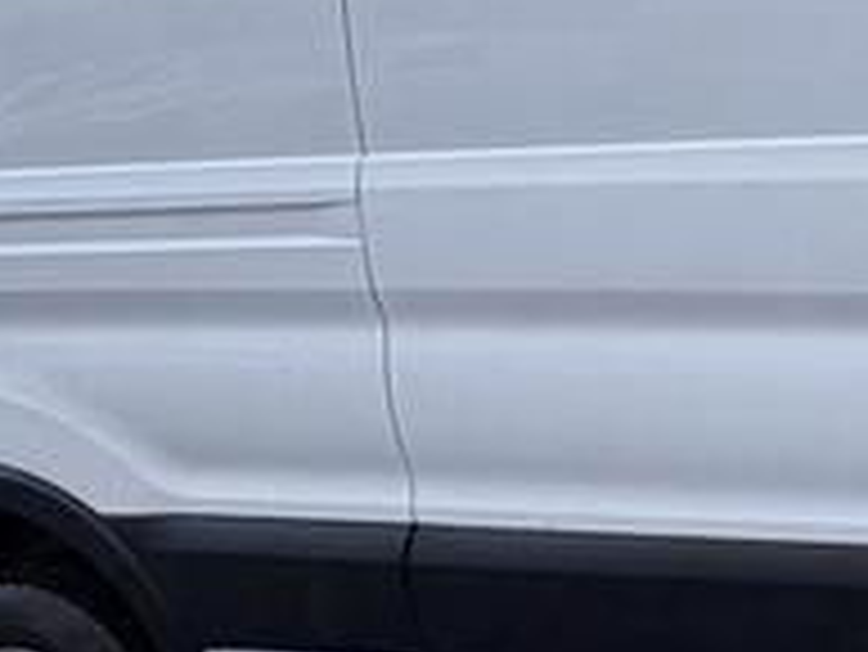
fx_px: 1631
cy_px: 13
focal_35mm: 65
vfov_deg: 21.9
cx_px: 1174
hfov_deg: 25.1
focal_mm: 2.22
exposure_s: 1/357
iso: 40
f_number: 2.2
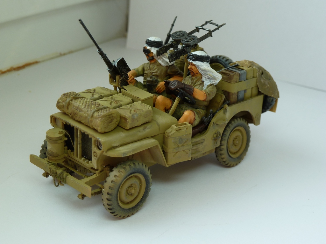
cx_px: 163
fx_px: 593
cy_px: 122
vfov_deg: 23.3
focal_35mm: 63
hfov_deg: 30.7
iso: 80
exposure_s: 1/80
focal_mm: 10.3
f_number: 4
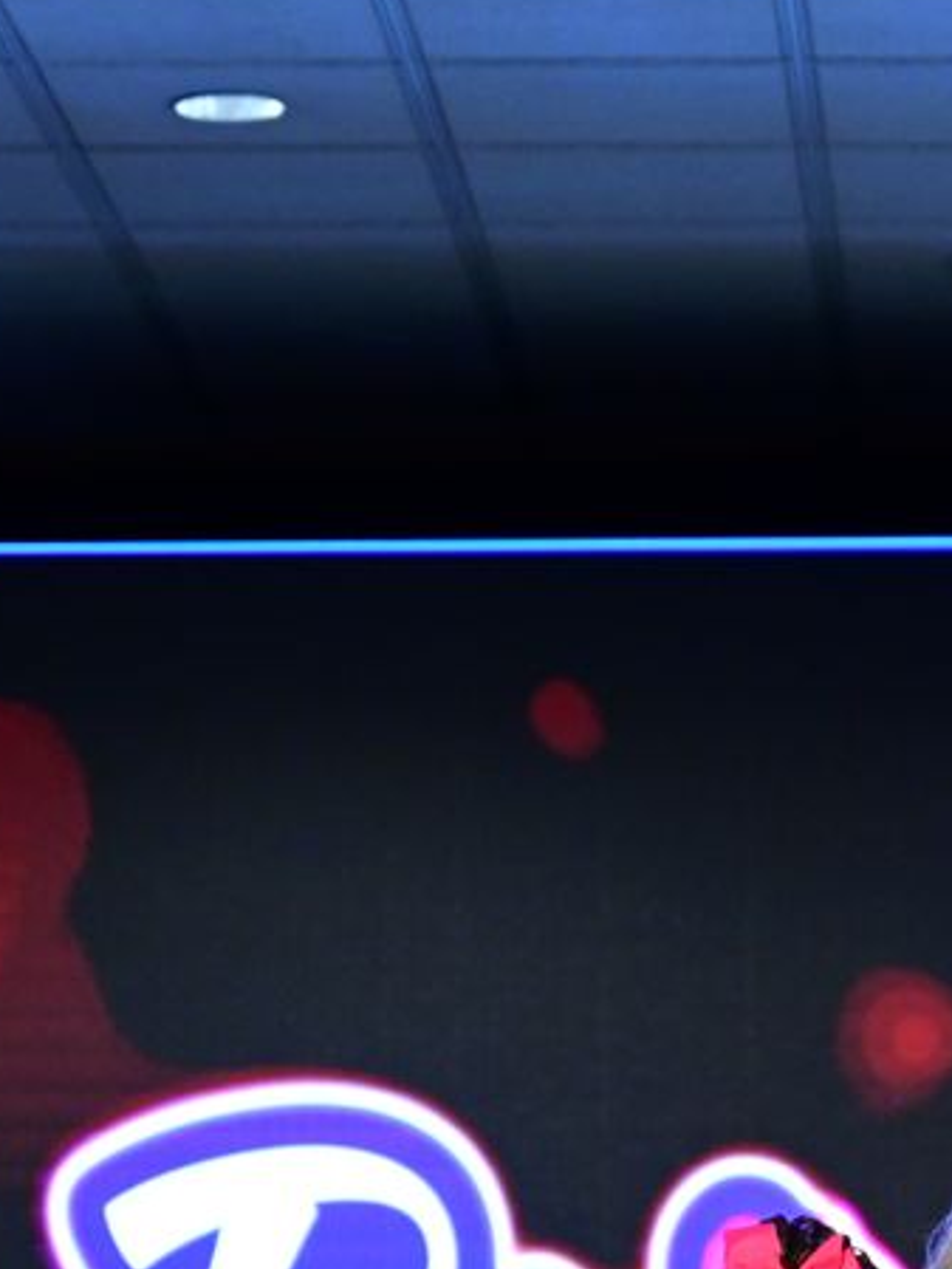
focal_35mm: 225
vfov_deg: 8.7
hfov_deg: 6.6
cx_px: 1037
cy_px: 1331
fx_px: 8247
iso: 2000
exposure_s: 1/800
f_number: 2.8
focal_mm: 70
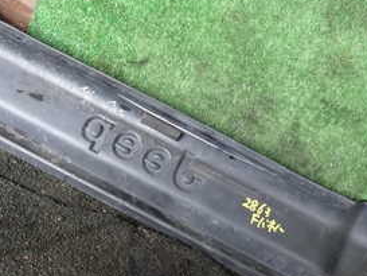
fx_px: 583
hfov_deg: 34.9
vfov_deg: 26.6
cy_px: 121
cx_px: 164
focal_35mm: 55
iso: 100
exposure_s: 1/80
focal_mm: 4.5
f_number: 2
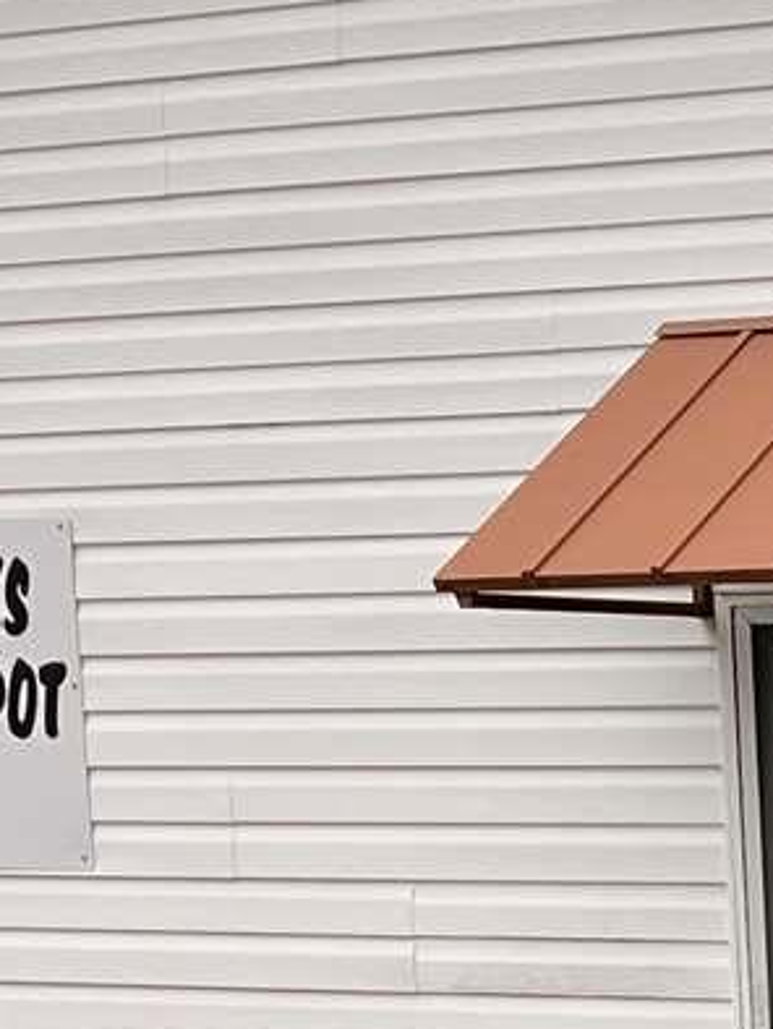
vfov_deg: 12.4
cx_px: 1146
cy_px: 1528
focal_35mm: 152
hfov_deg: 9.5
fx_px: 4521
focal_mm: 5.7
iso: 50
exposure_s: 1/909
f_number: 1.5
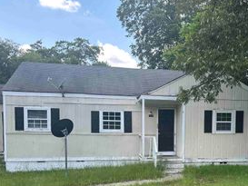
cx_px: 165
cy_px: 147
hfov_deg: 42.4
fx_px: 315
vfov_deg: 32.1
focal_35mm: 44
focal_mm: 6.86
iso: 80
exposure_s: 1/714
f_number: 1.78
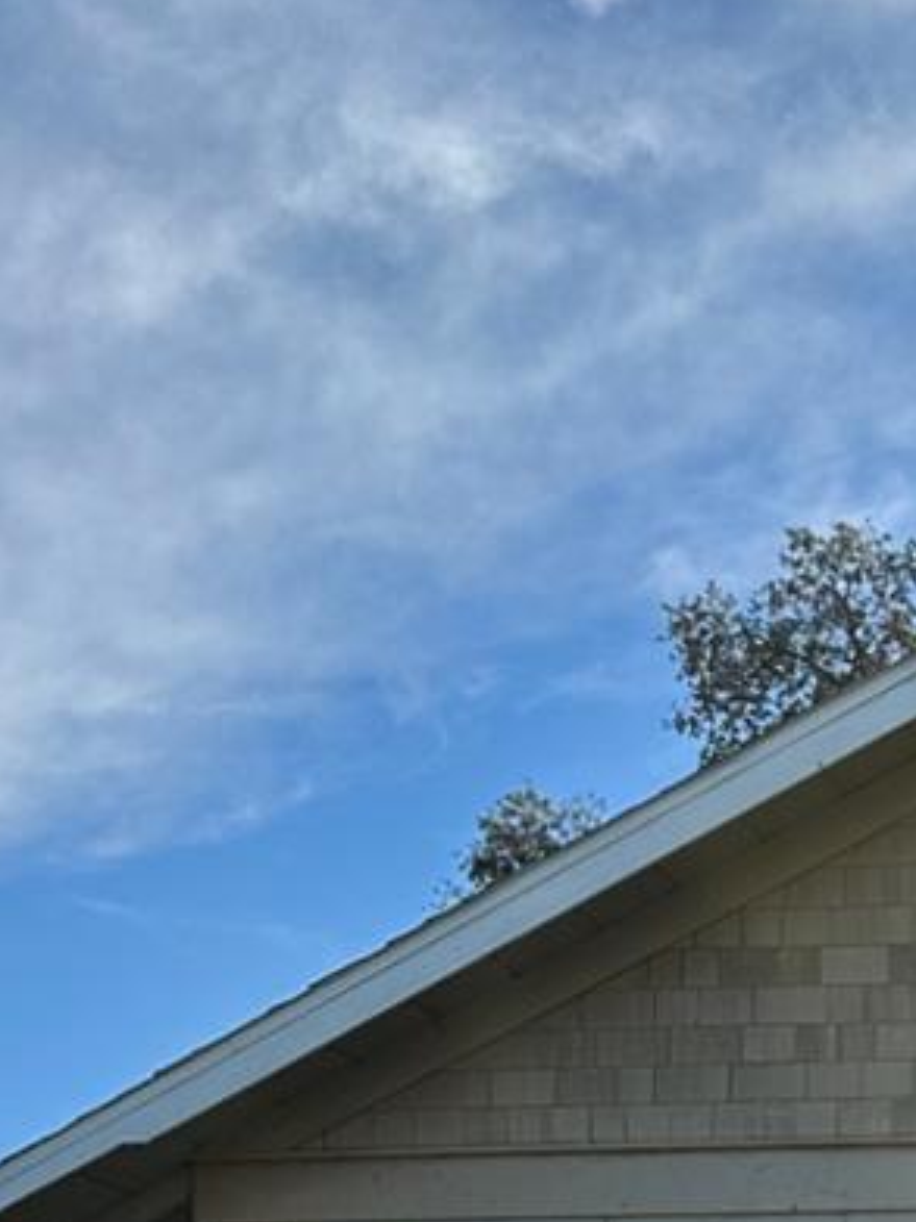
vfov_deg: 18.7
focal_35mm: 92
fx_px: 3248
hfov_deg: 14.5
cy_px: 1863
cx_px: 1530
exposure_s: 1/3247
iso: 80
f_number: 1.78
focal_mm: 6.86
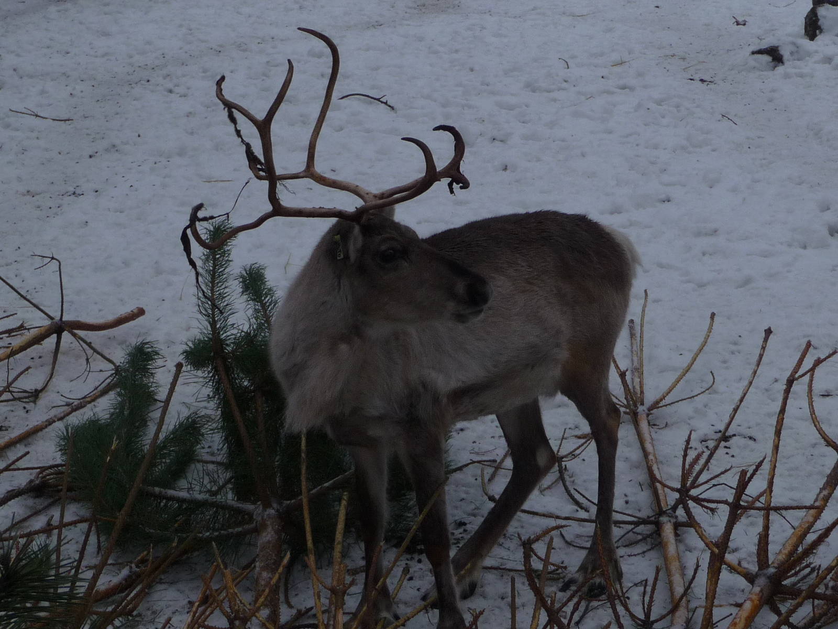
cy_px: 314
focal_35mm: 112
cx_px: 419
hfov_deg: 17.6
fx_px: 2711
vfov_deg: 13.2
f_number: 4.5
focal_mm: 11.3
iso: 100
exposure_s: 1/160
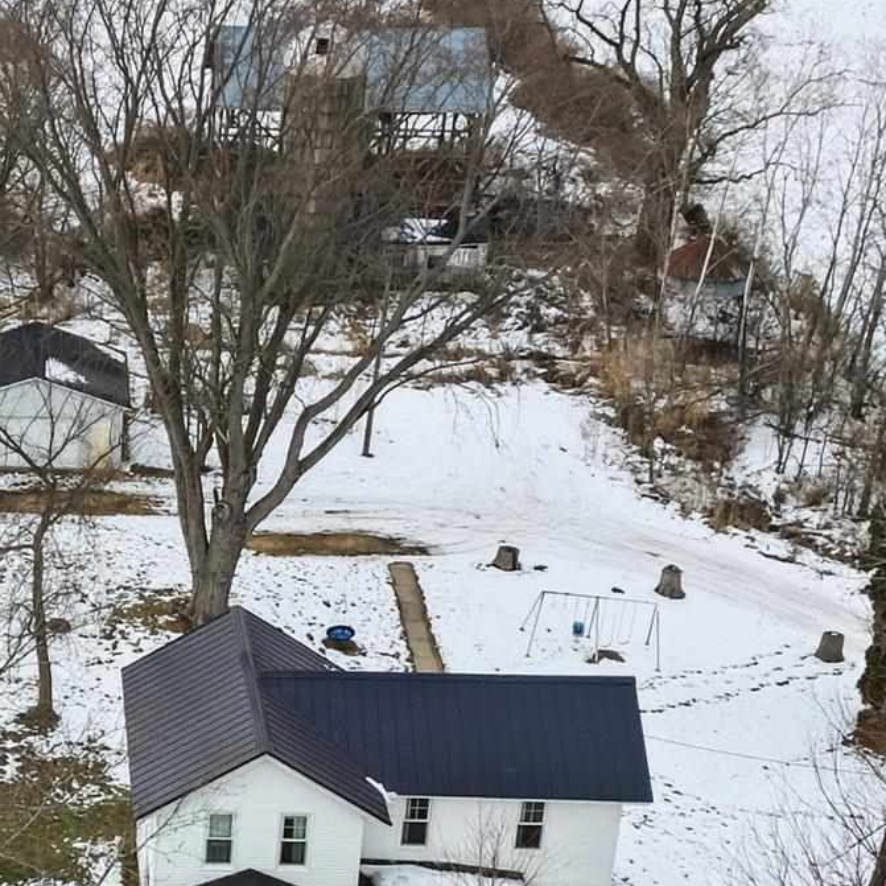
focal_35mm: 79
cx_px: -62
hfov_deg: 21.0
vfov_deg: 21.7
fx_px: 2288
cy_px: 690
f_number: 1.7
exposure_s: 1/5000
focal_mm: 6.7
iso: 150
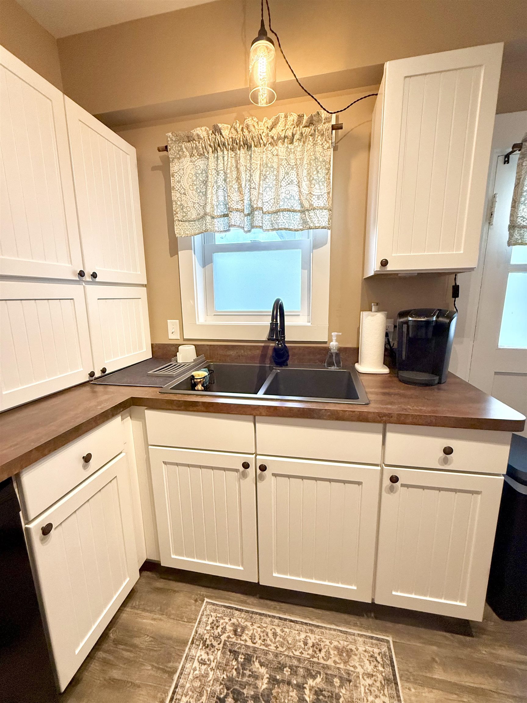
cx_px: 264
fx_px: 284
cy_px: 352
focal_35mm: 14
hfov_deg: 85.7
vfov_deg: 102.1
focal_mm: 2.22
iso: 320
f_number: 2.2
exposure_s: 1/120
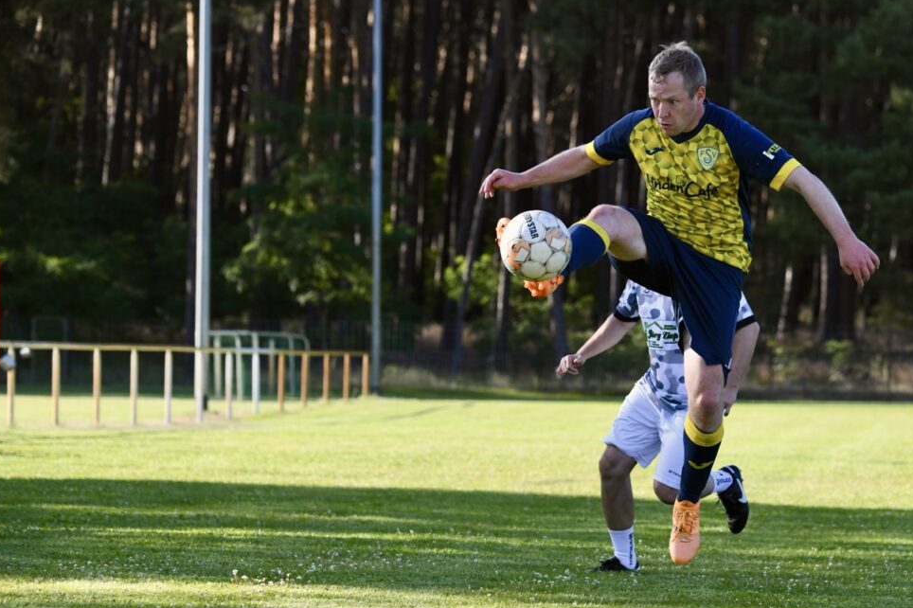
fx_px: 4310
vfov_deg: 8.1
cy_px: 289
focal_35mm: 170
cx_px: 478
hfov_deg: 12.1
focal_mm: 160
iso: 1250
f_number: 6.3
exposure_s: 1/1600
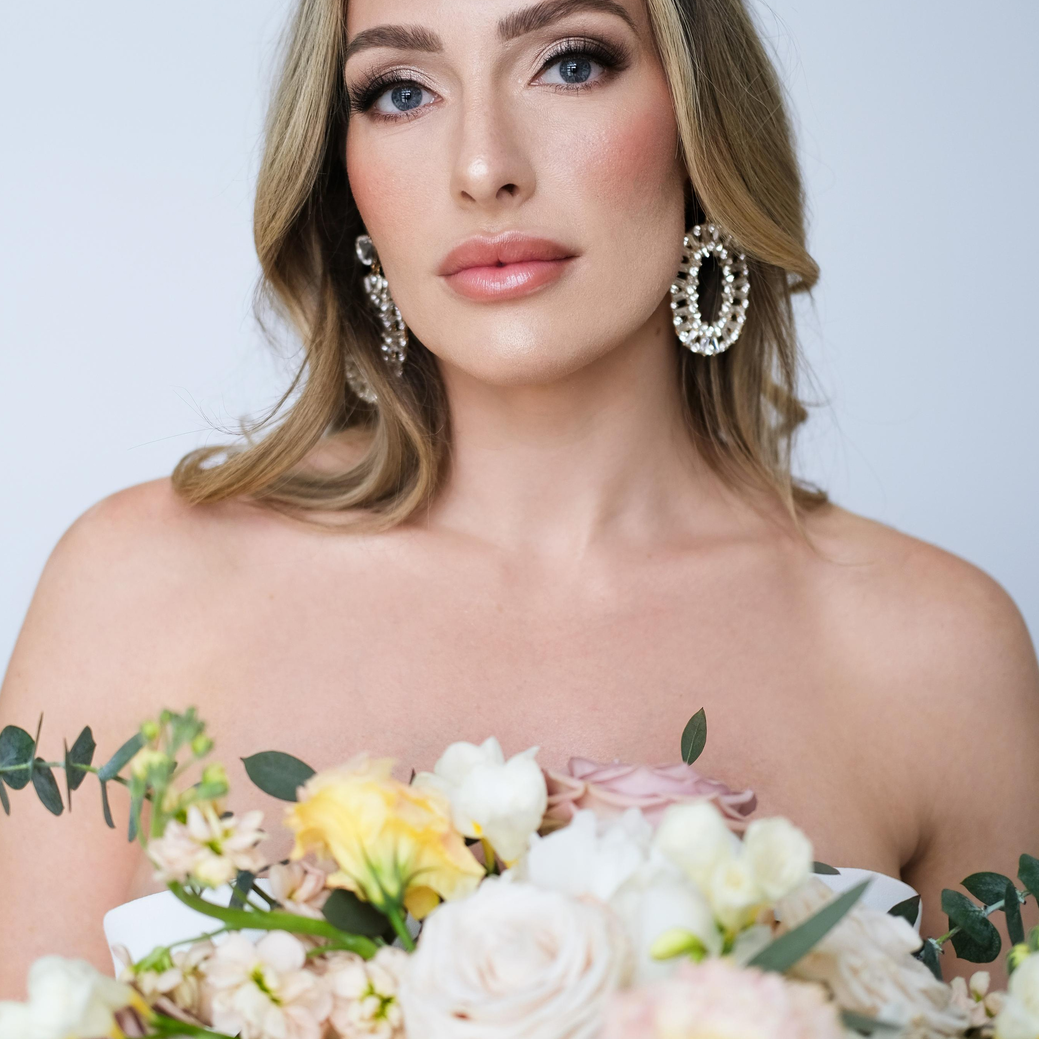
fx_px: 2309
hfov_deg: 25.4
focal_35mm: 68
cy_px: 522
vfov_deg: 25.4
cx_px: 521
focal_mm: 35
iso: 160
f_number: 2
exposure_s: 1/350
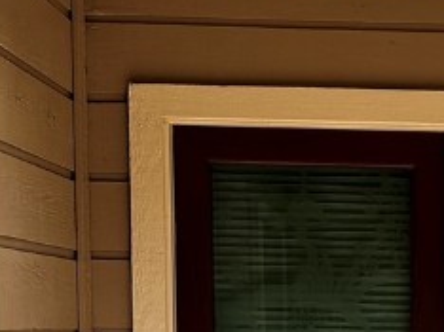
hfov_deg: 16.7
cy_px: 463
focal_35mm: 114
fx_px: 1461
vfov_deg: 12.5
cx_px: 501
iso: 50
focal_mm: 5.7
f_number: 1.5
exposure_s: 1/3077
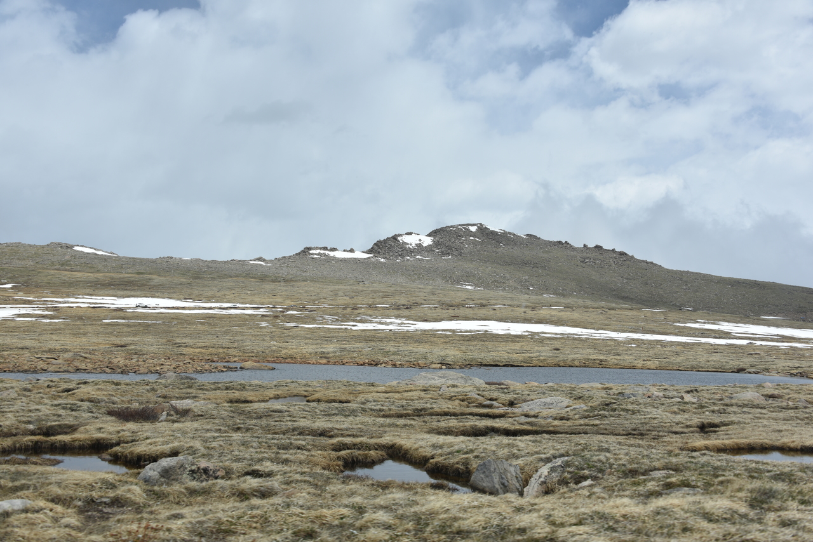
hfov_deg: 55.8
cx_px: 406
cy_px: 271
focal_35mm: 34
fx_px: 768
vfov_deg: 38.9
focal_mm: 34
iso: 100
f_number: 10
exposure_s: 1/400
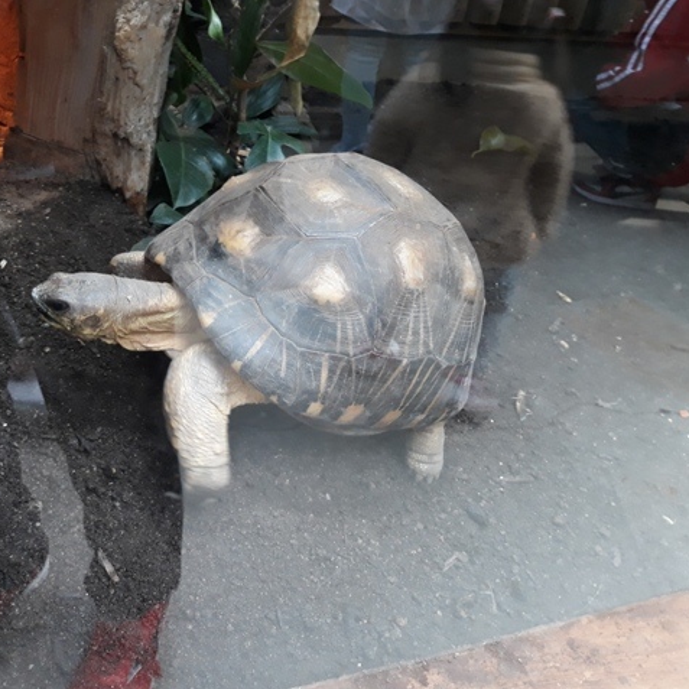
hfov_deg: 50.4
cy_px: 344
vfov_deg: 51.1
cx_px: 244
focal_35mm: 32
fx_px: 721
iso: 200
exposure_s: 1/40
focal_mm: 3.71
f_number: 1.7
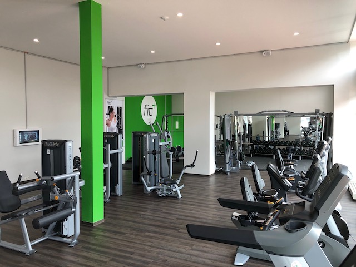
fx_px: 288
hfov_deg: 63.4
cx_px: 178
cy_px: 134
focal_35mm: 28
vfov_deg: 49.7
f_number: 1.8
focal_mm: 3.99
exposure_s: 1/50
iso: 25
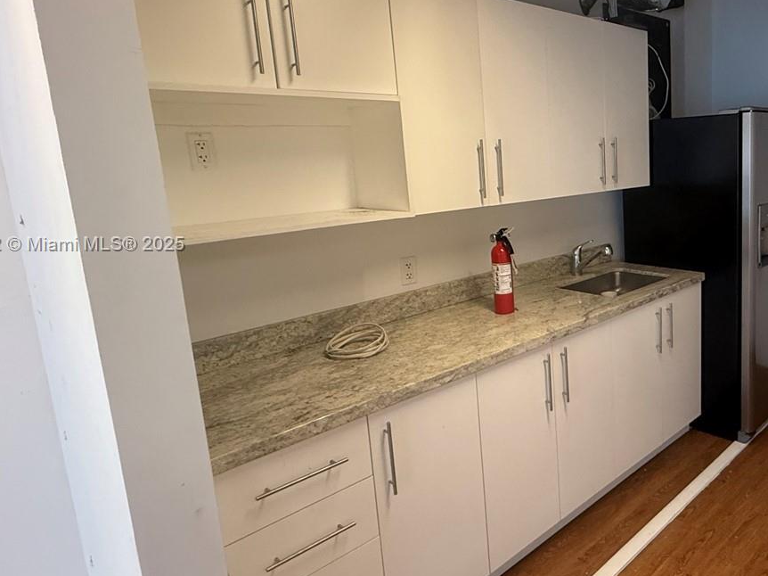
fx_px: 577
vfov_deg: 52.8
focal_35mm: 26
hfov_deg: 61.8
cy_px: 245
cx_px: 612
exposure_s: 1/60
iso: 320
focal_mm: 2.22
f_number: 2.2
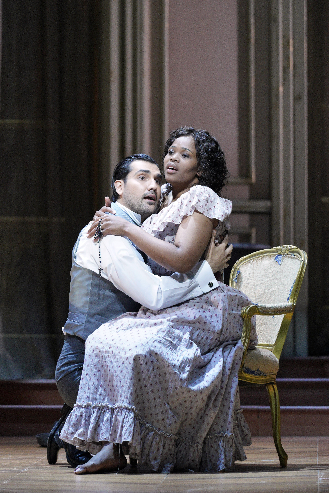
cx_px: 164
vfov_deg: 10.3
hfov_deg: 6.9
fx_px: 2741
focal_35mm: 200
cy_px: 246
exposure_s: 1/200
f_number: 3.5
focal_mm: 200
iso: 4000
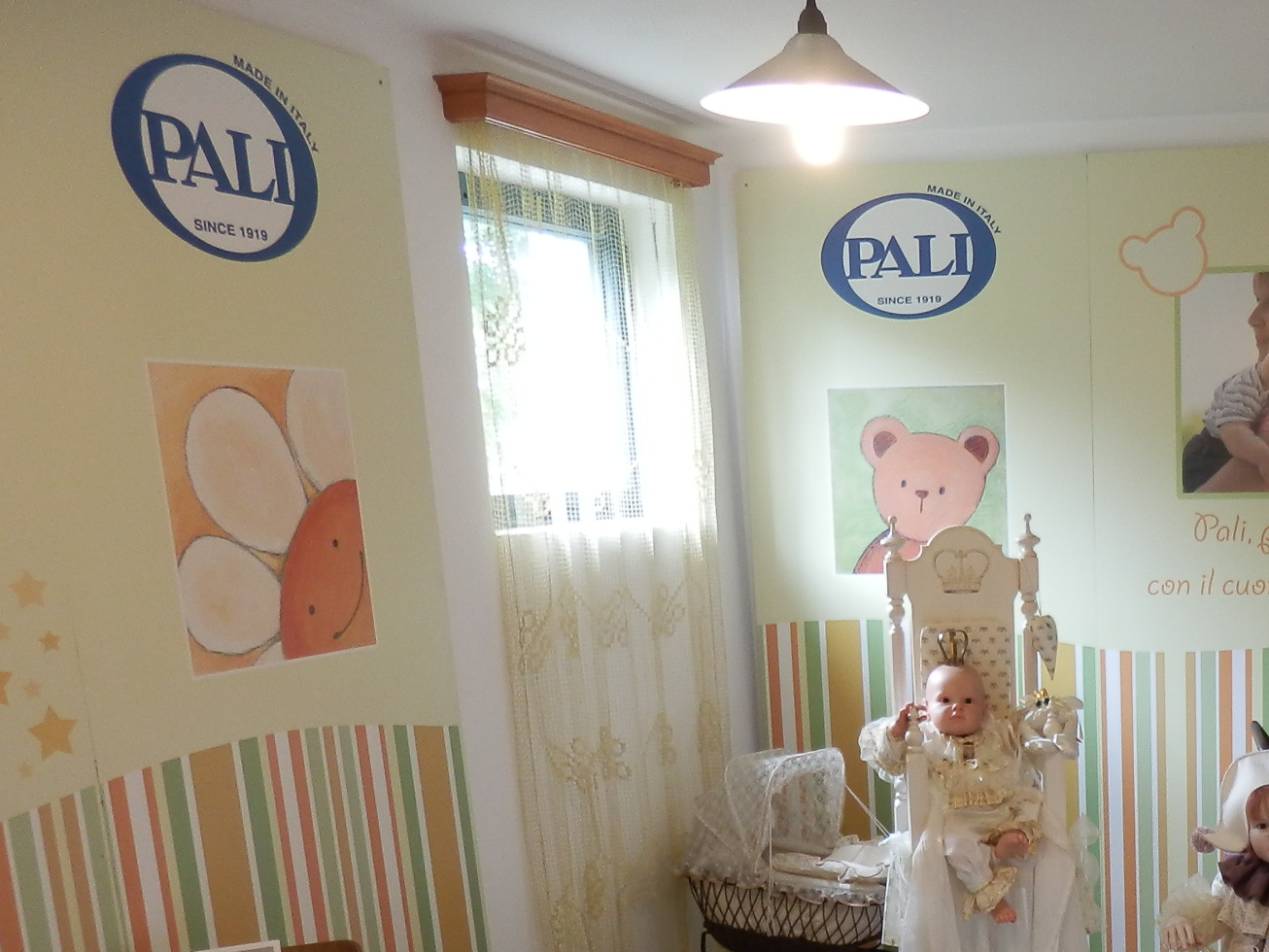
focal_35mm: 49
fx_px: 1797
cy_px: 839
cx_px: 1151
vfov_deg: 28.6
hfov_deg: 36.4
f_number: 3
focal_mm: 4.5
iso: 125
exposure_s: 1/30
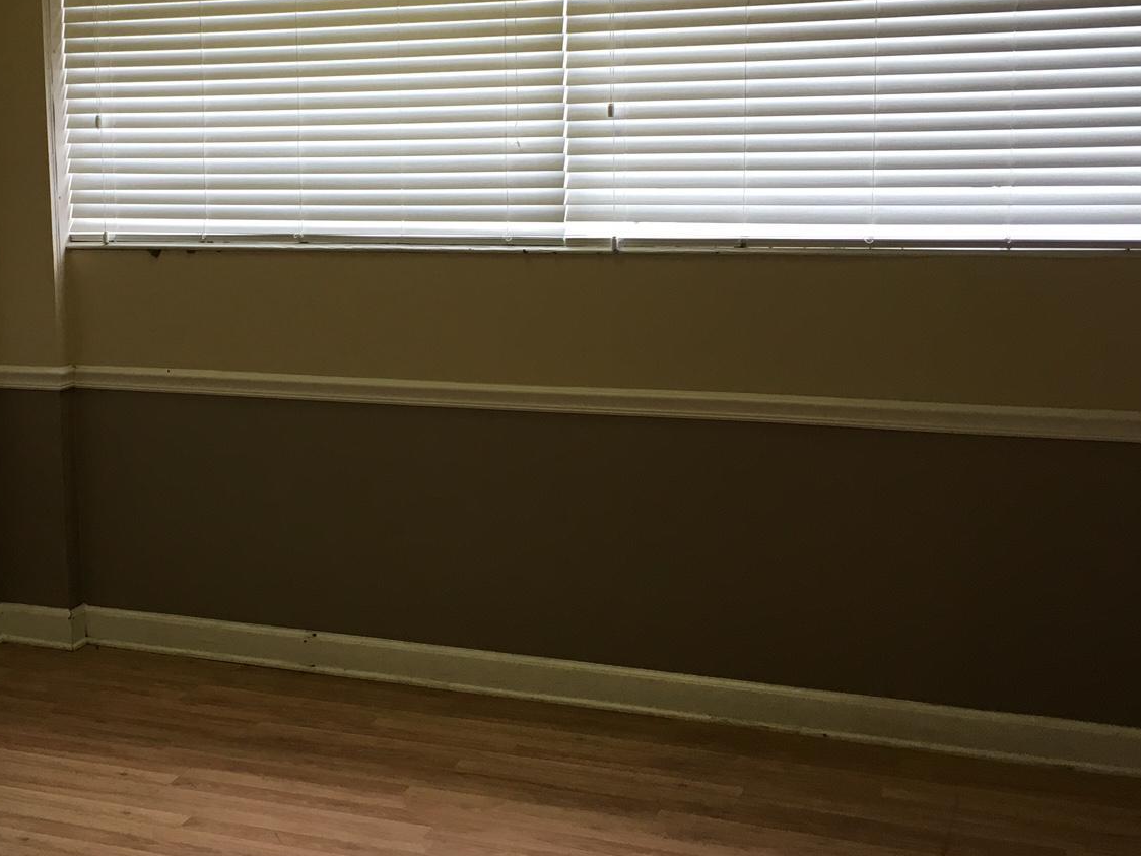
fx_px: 1714
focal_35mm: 52
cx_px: 328
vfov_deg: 27.9
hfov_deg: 36.2
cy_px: 300
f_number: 2.2
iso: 25
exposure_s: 1/30
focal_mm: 4.15
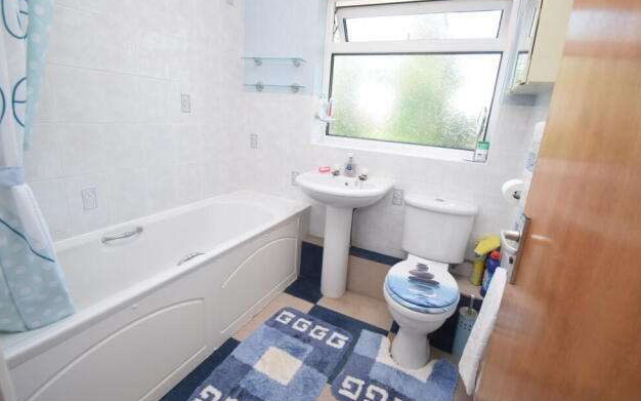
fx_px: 279
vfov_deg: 71.2
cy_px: 193
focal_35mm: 16
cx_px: 327
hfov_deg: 97.8
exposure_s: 1/125
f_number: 5.6
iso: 400
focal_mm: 10
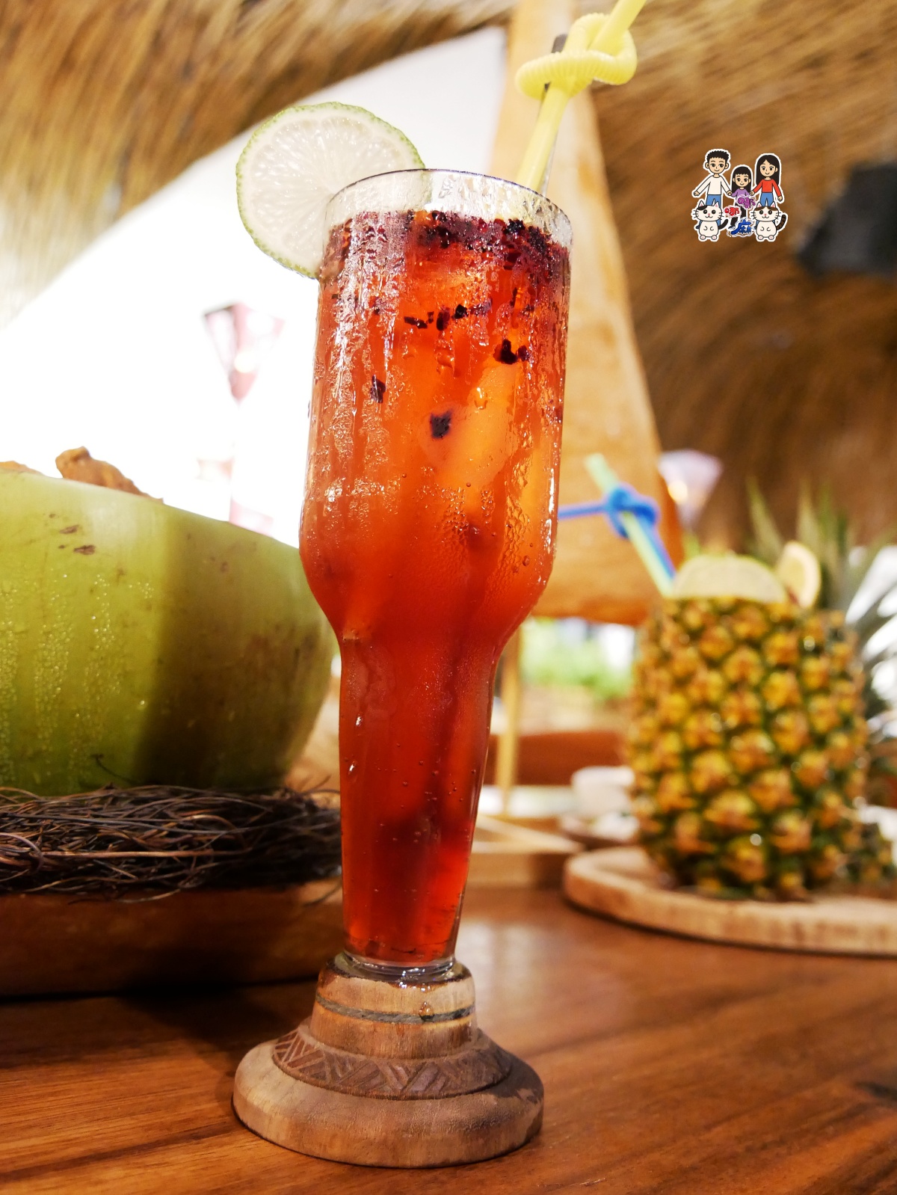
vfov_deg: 53.9
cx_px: 448
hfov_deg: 41.8
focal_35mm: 34
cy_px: 598
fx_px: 1174
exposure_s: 1/30
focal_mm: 17
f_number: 3.7
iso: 3200
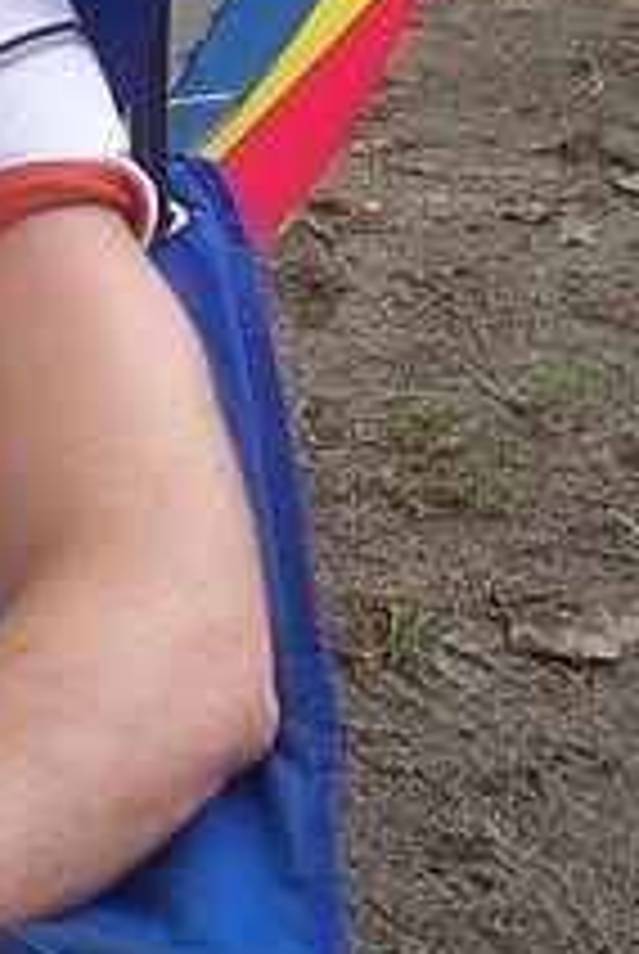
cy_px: -284
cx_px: -405
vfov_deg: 16.6
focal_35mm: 116
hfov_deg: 11.2
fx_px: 3078
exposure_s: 1/180
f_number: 2.8
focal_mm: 5.6
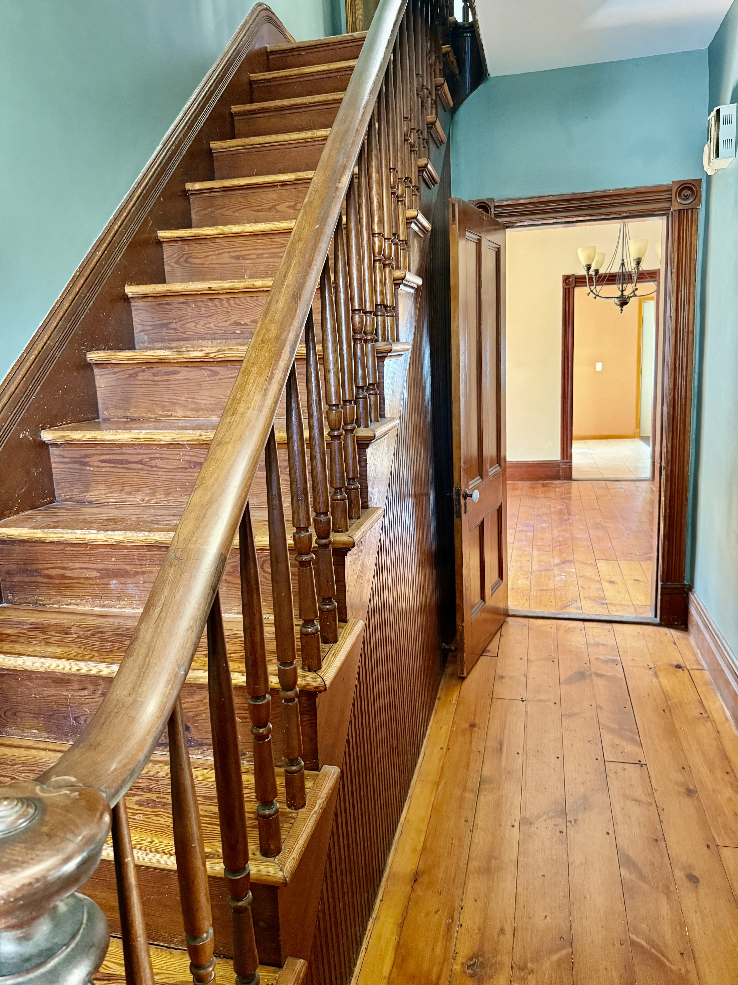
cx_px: 369
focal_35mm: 24
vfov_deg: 71.6
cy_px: 492
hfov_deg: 56.8
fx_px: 682
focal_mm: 6.76
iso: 640
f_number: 1.78
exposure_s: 1/60
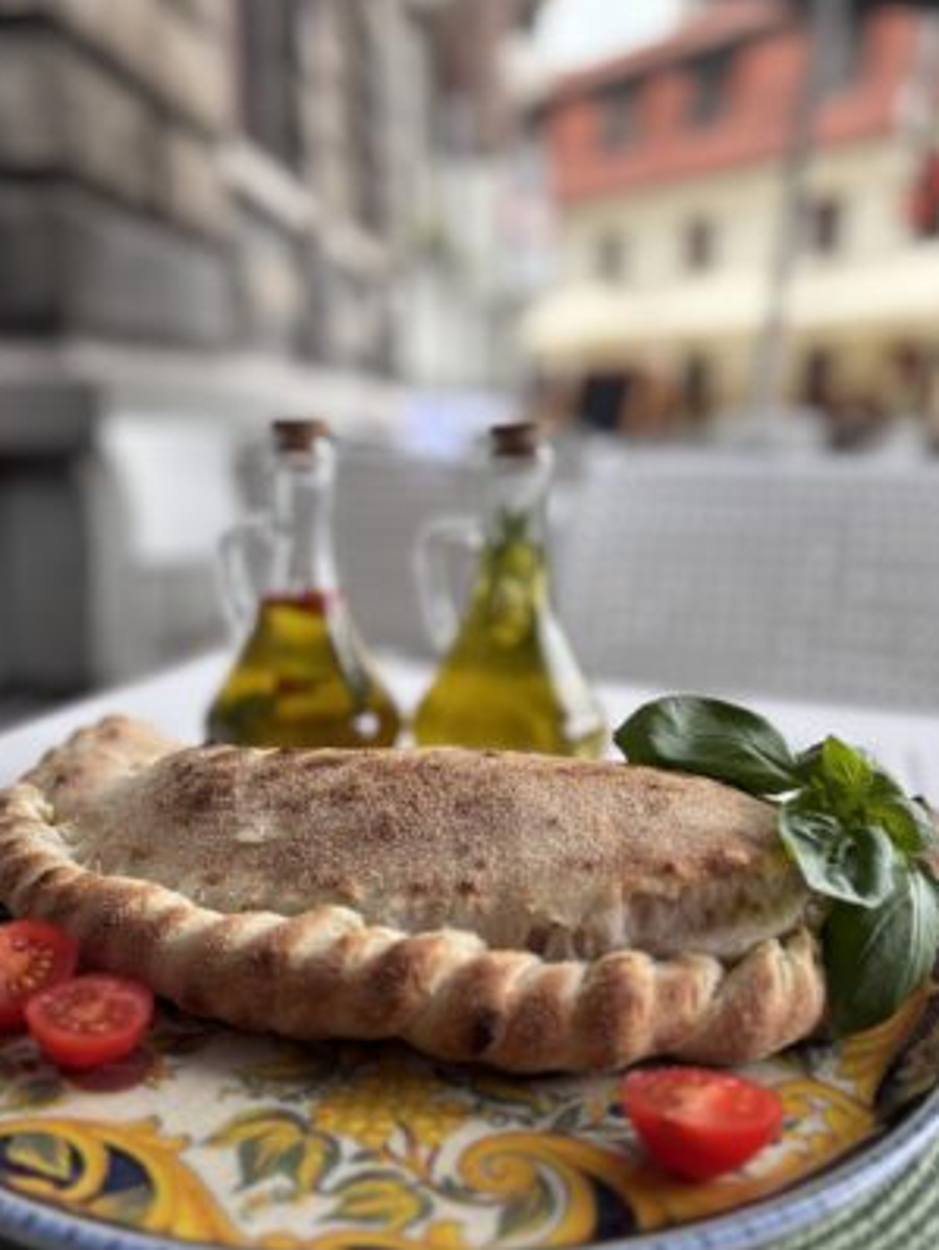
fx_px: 1156
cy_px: 653
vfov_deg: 56.8
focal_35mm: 32
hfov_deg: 44.2
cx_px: 455
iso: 40
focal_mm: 5.96
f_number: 1.6
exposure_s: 1/155
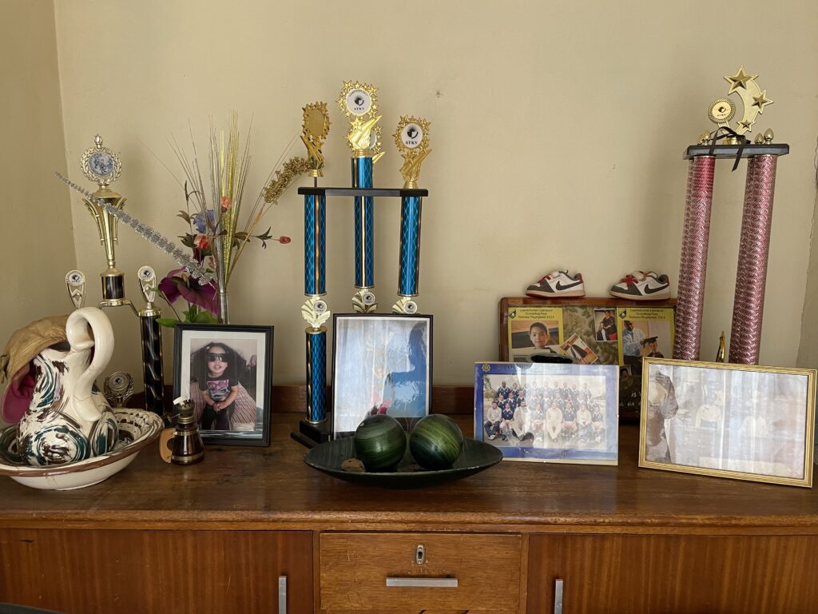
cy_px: 307
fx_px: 614
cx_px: 409
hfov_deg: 67.3
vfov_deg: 53.1
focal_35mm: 26
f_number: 1.6
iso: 125
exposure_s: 1/87
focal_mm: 4.2
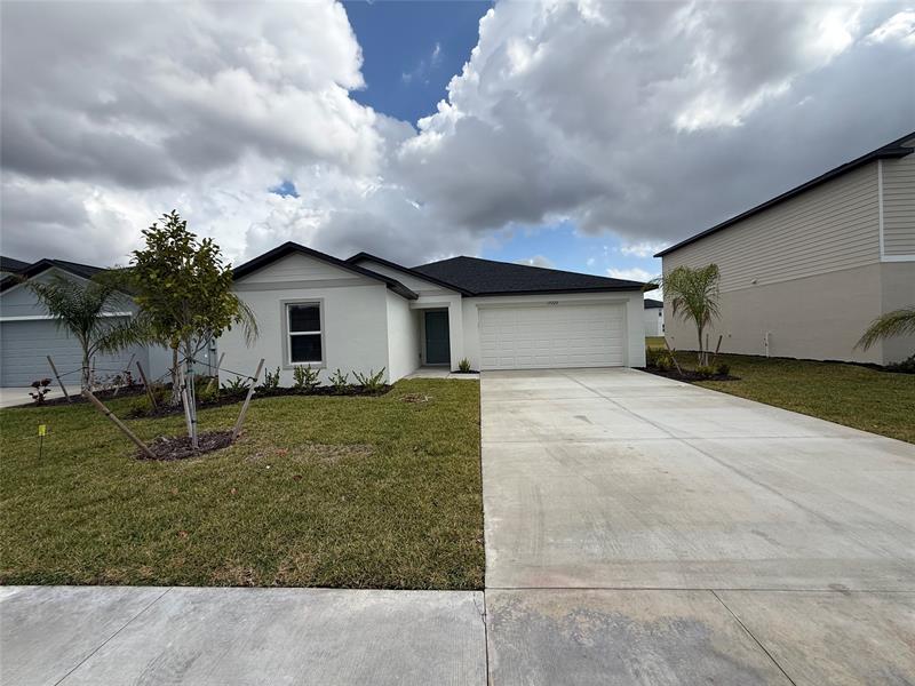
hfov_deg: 102.1
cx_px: 458
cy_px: 343
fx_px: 370
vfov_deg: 85.7
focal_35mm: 14
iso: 50
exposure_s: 1/3460
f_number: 2.2
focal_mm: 2.22
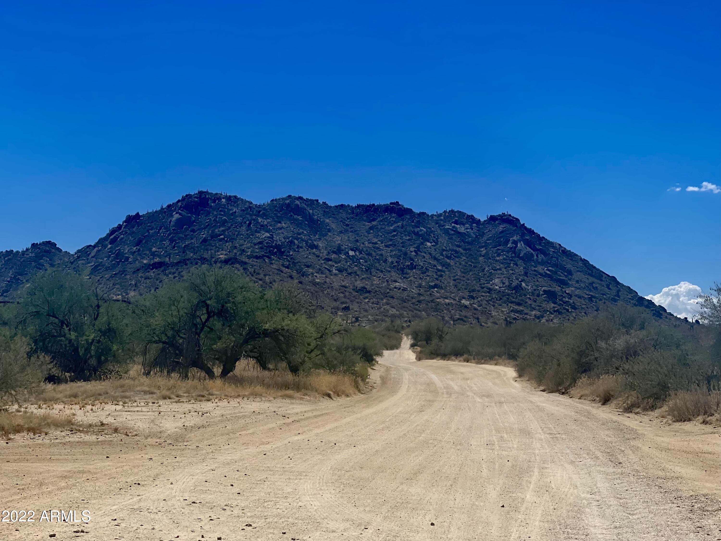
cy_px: 270
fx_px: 1333
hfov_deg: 30.3
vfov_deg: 22.9
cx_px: 360
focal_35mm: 64
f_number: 2.2
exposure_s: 1/2096
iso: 20
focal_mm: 7.5
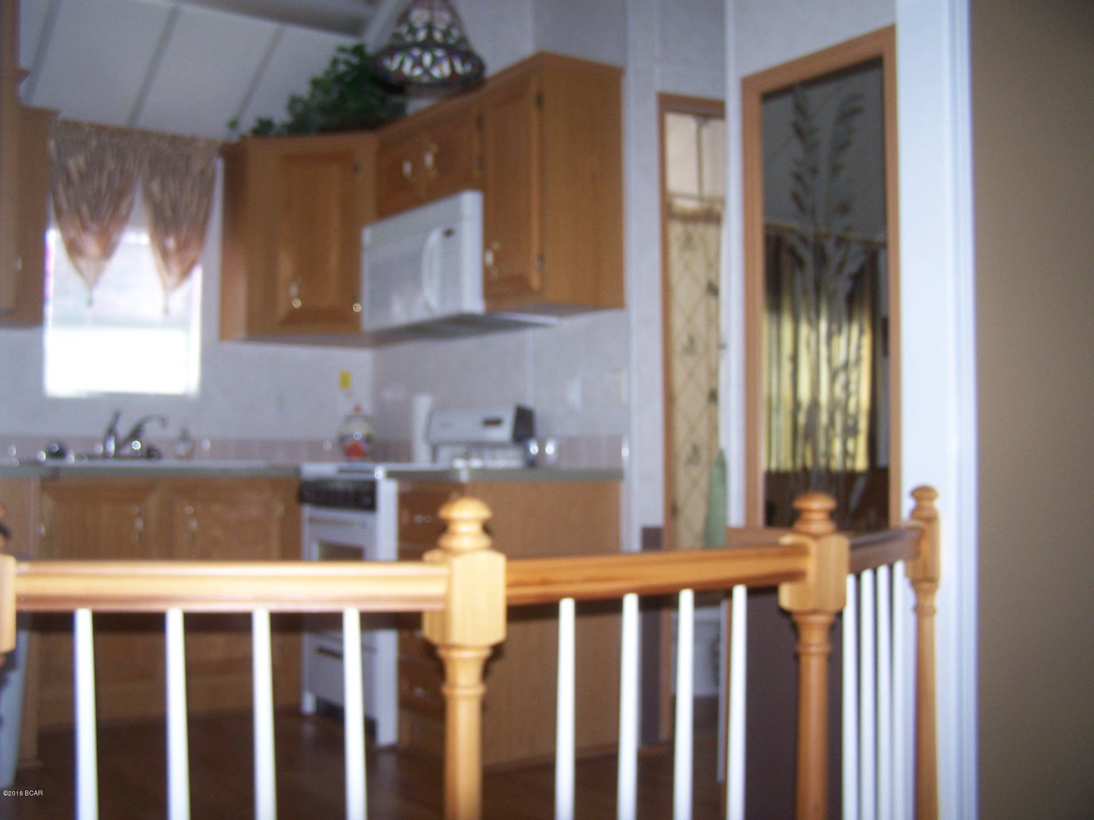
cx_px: 547
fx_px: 1201
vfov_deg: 37.7
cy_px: 410
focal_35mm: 38
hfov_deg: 49.0
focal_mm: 6.3
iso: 80
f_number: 2.8
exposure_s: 1/60
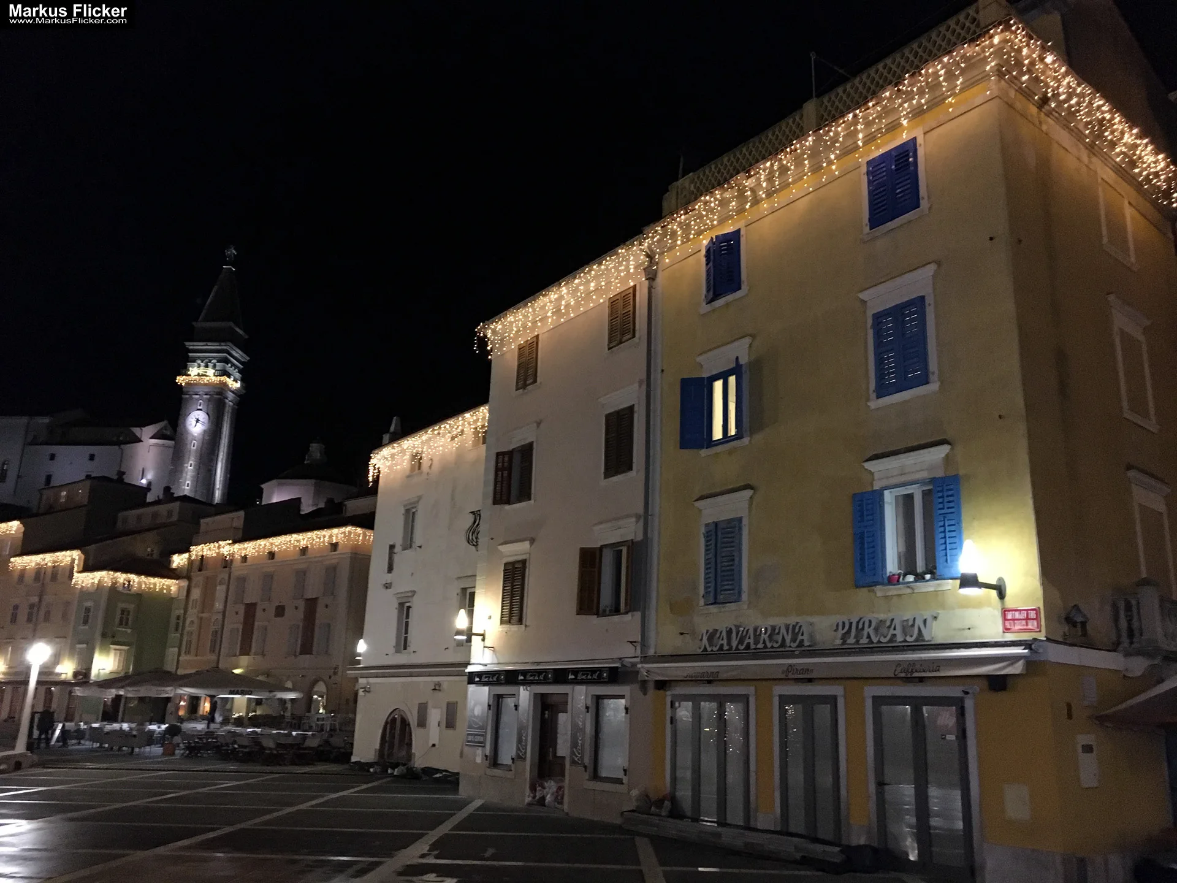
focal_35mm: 29
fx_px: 986
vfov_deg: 48.2
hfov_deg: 61.7
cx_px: 588
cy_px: 442
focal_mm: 4.15
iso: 320
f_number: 2.2
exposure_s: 1/17
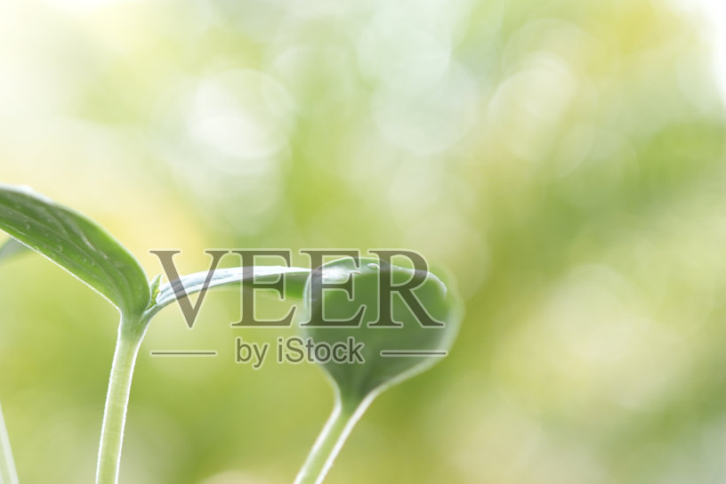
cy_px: 310
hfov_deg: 20.8
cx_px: 298
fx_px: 1976
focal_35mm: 98
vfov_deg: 13.9
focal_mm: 50
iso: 100
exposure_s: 1/30
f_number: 2.8
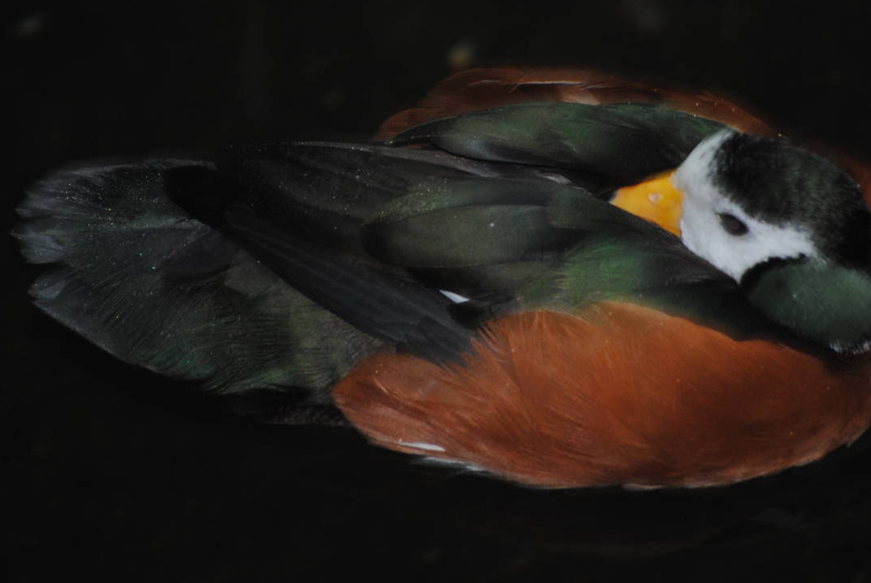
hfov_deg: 4.6
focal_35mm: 445
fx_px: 10778
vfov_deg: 3.1
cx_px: 486
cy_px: 177
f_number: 5.6
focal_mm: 200
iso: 200
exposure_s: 1/60
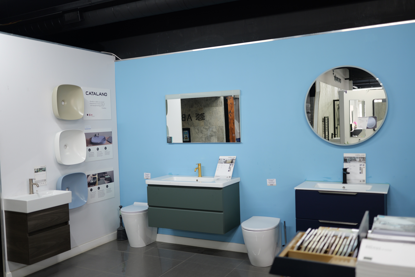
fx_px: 403
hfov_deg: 54.4
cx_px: 208
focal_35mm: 35
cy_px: 138
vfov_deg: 37.8
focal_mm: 35
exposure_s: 1/60
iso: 320
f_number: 1.8
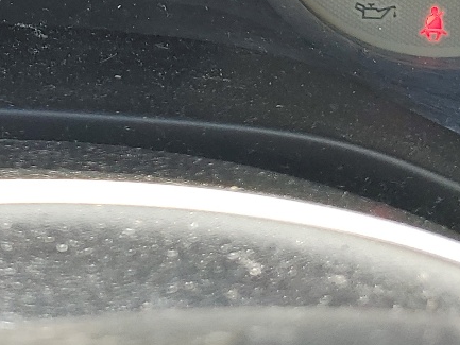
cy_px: -290
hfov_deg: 20.0
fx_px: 1276
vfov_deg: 13.7
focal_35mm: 96
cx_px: 40
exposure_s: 1/500
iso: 50
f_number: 1.5
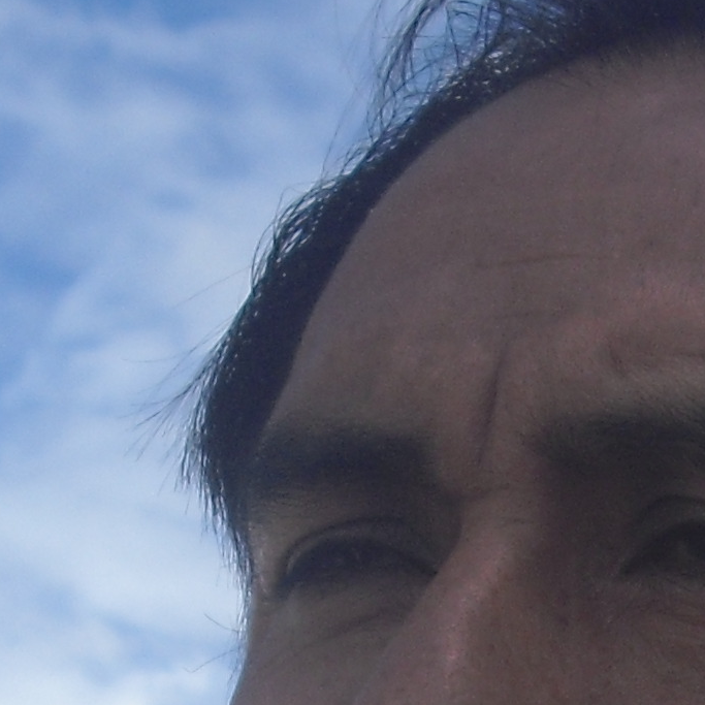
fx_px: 3917
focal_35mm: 170
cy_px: 1135
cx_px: 823
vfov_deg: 9.9
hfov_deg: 10.1
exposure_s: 1/160
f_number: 7.8
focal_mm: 6.3
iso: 64
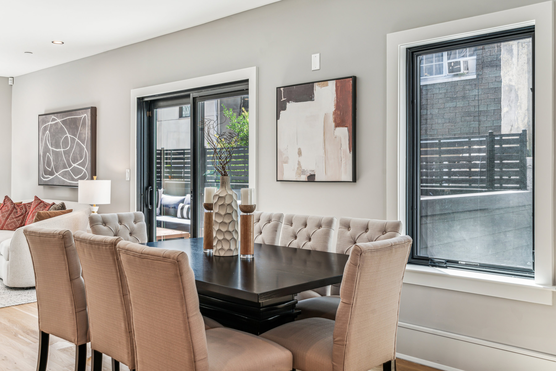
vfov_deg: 37.9
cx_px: 278
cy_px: 186
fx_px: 541
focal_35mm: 35
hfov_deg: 54.4
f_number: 8
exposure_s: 1/13
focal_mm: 35
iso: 250
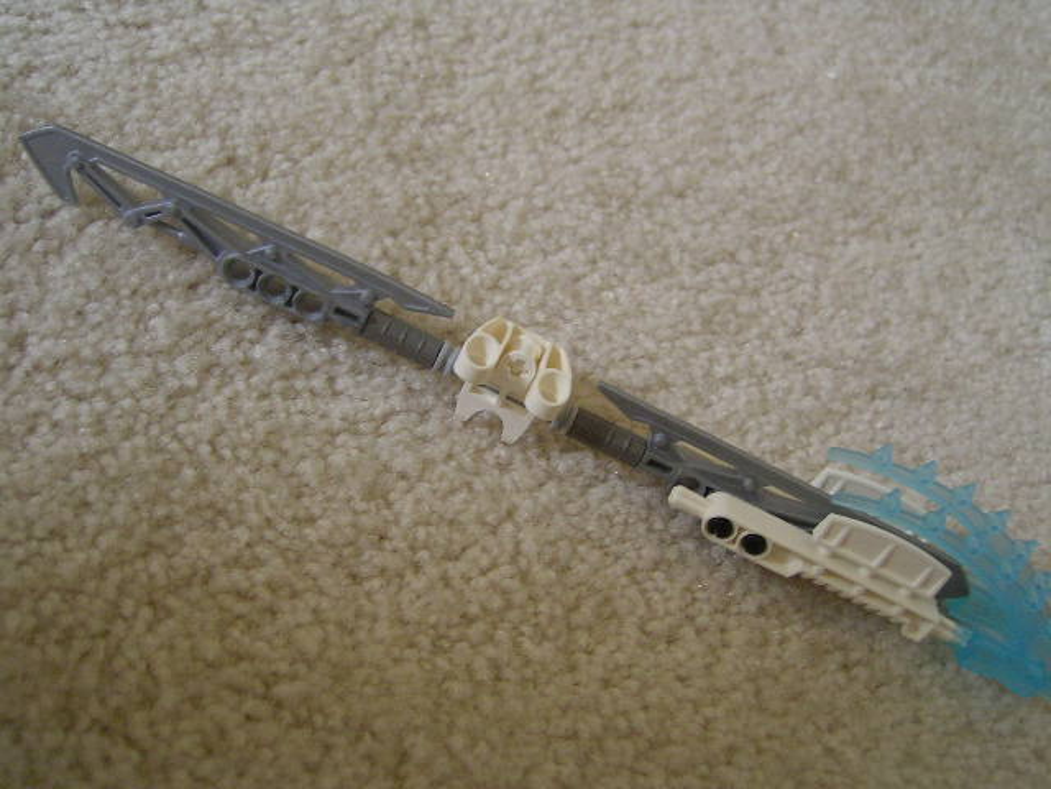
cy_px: 394
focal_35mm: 36
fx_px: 1093
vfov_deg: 39.7
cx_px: 526
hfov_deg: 51.4
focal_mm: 5.6
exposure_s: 1/20.7
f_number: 2.8
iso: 100
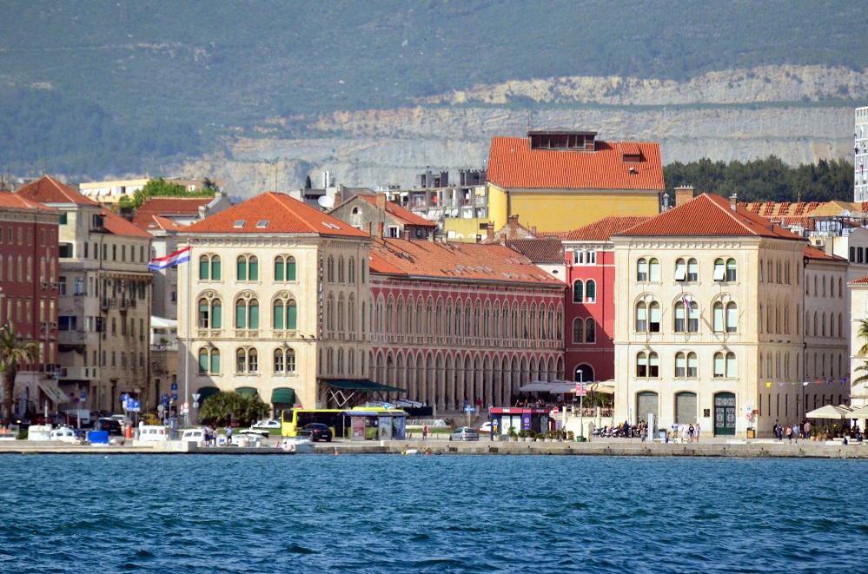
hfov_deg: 4.6
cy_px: 287
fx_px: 10824
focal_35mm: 450
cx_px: 434
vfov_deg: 3.0
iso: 1600
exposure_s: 1/8000
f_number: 5.6
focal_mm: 300
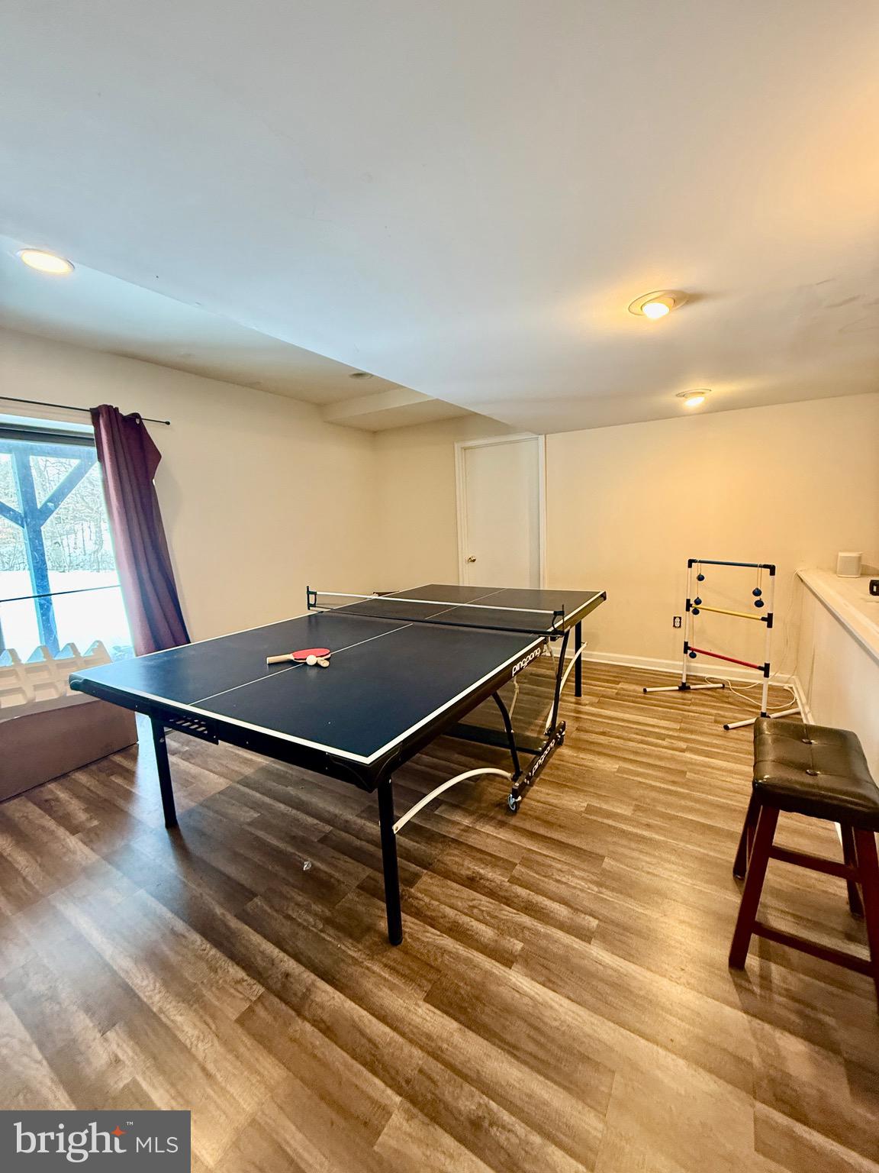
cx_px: 440
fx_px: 474
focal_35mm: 14
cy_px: 586
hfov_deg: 85.7
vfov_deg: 102.1
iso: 320
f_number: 2.2
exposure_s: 1/60
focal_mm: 2.22
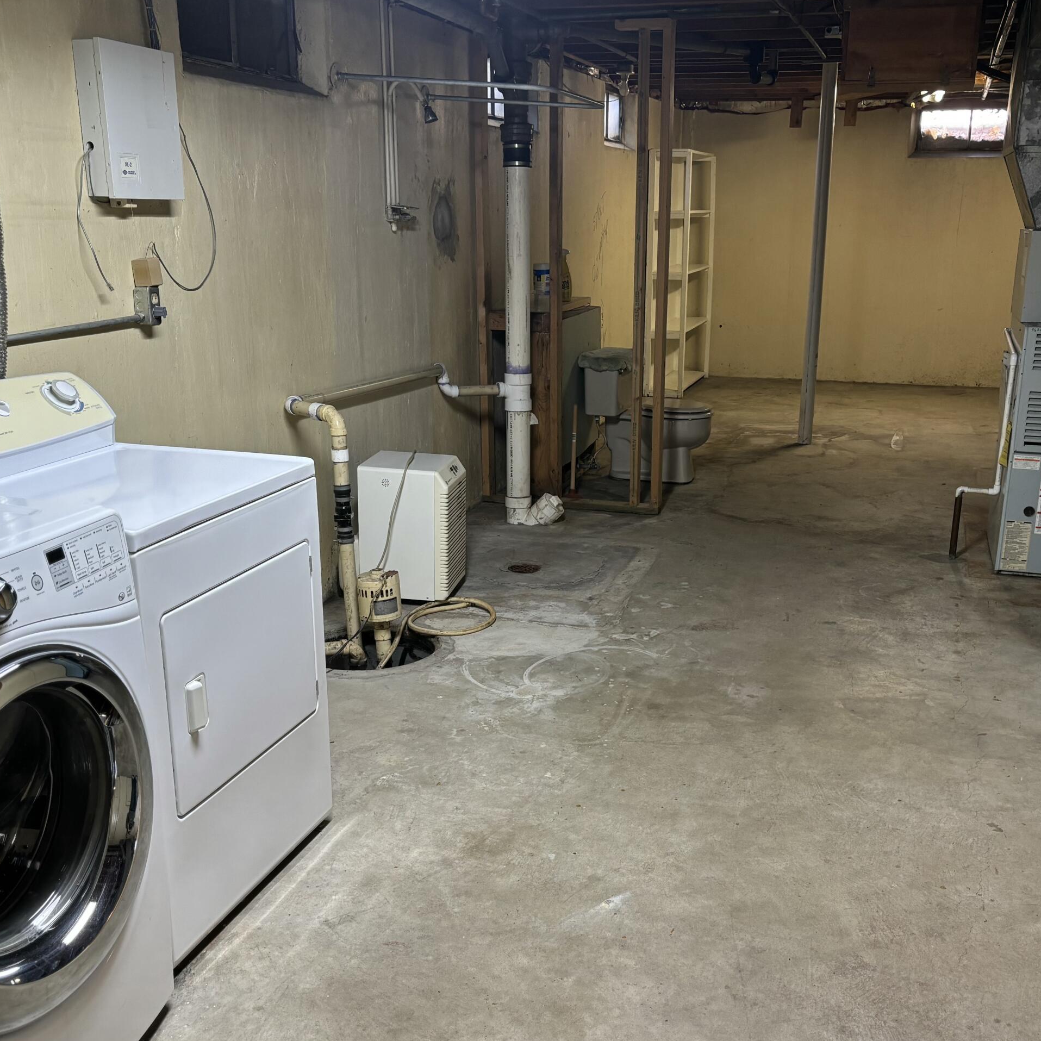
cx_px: 581
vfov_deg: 46.0
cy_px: 571
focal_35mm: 36
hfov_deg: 46.0
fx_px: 1225
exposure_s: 1/60
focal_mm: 5.96
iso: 100
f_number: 1.6
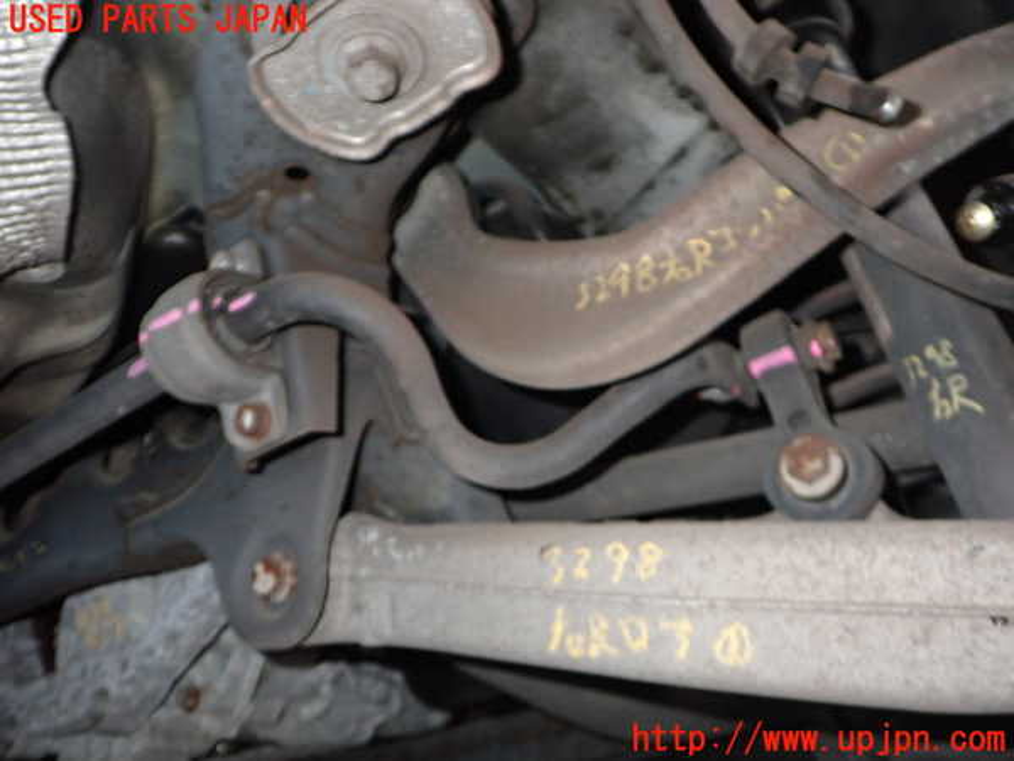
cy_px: 380
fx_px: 879
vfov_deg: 46.8
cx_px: 507
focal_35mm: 30
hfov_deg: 60.0
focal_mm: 5.4
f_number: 6.3
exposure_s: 1/30
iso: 500
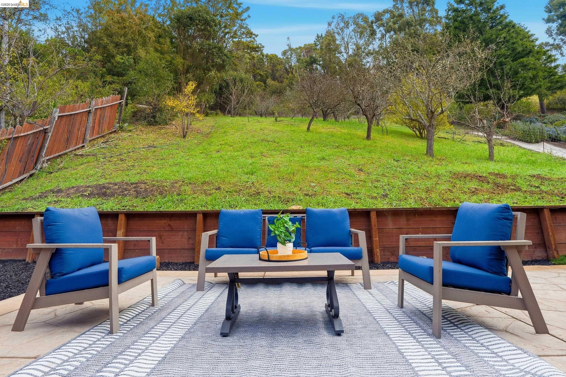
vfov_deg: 73.7
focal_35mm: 16
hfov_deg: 96.7
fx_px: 252
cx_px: 283
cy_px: 188
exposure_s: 1/2500
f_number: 9
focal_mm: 16
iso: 250
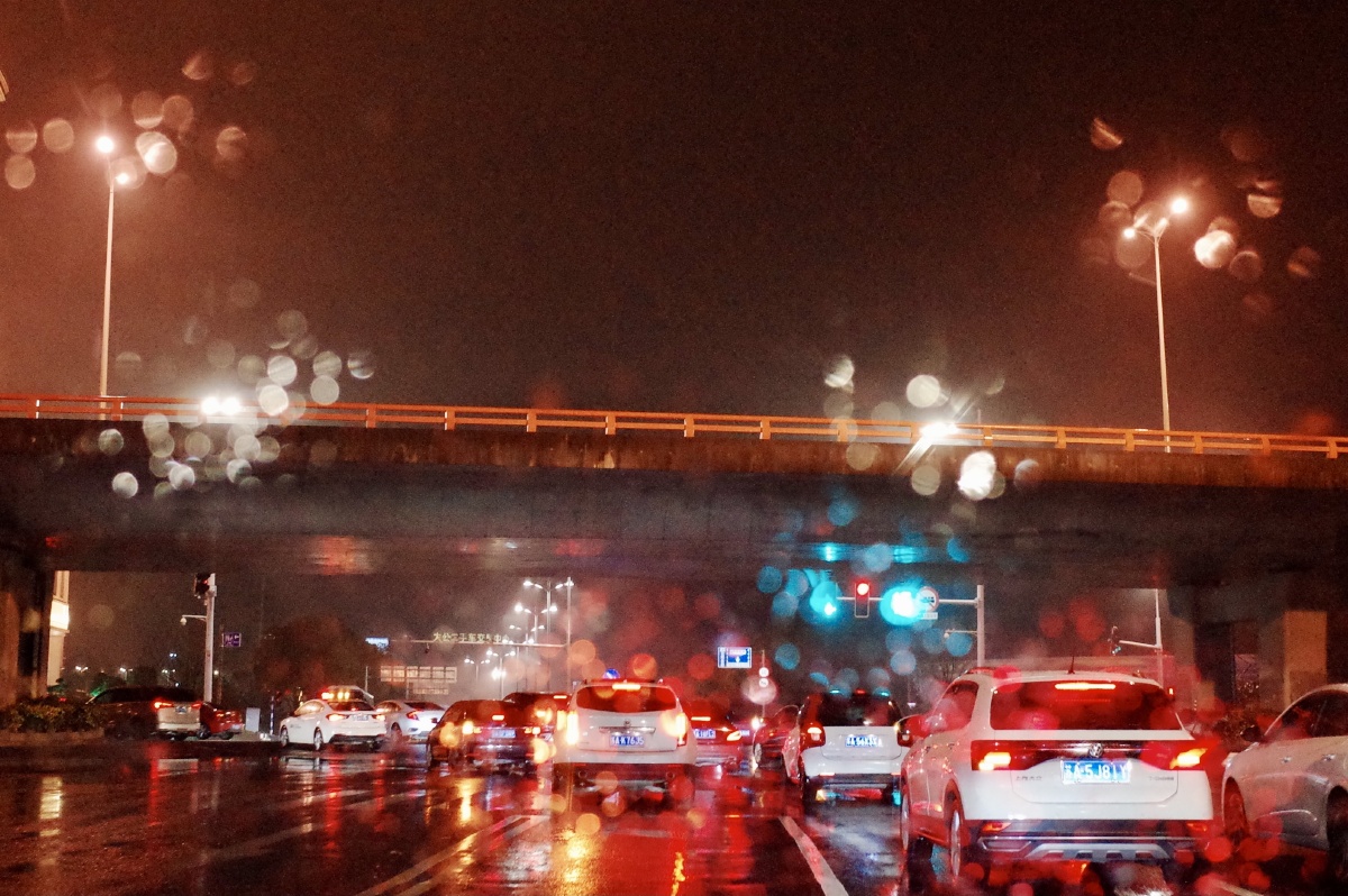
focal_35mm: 47
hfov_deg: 41.9
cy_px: 448
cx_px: 674
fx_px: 1758
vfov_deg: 28.6
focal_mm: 18.3
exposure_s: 1/100
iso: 3200
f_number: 2.8
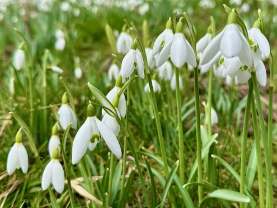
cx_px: 173
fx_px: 256
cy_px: 89
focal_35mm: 32
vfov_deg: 44.0
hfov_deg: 56.2
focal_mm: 6.86
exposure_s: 1/1949
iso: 80
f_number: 1.78
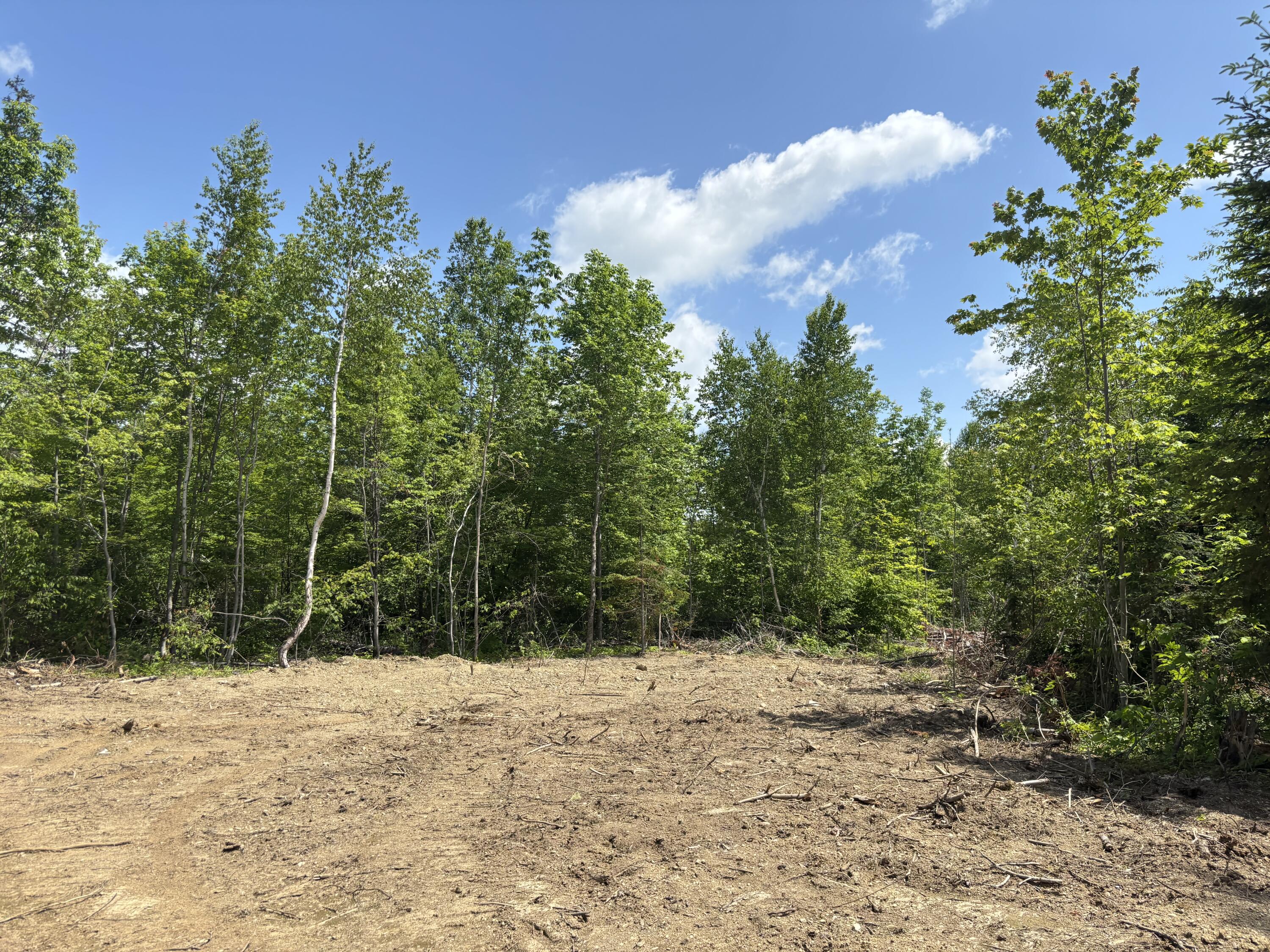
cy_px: 476
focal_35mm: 26
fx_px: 954
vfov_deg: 53.1
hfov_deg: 67.3
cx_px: 635
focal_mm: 5.96
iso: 50
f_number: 1.6
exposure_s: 1/2933
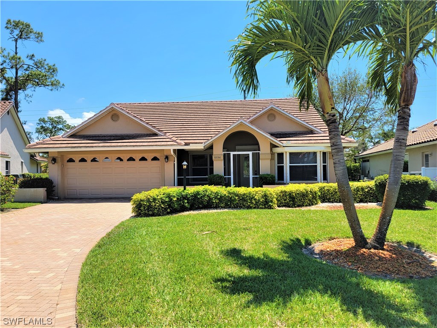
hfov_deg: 71.6
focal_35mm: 24
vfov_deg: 56.8
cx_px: 218
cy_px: 164
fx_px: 303
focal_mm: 6.7
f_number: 1.8
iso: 16
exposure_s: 1/914
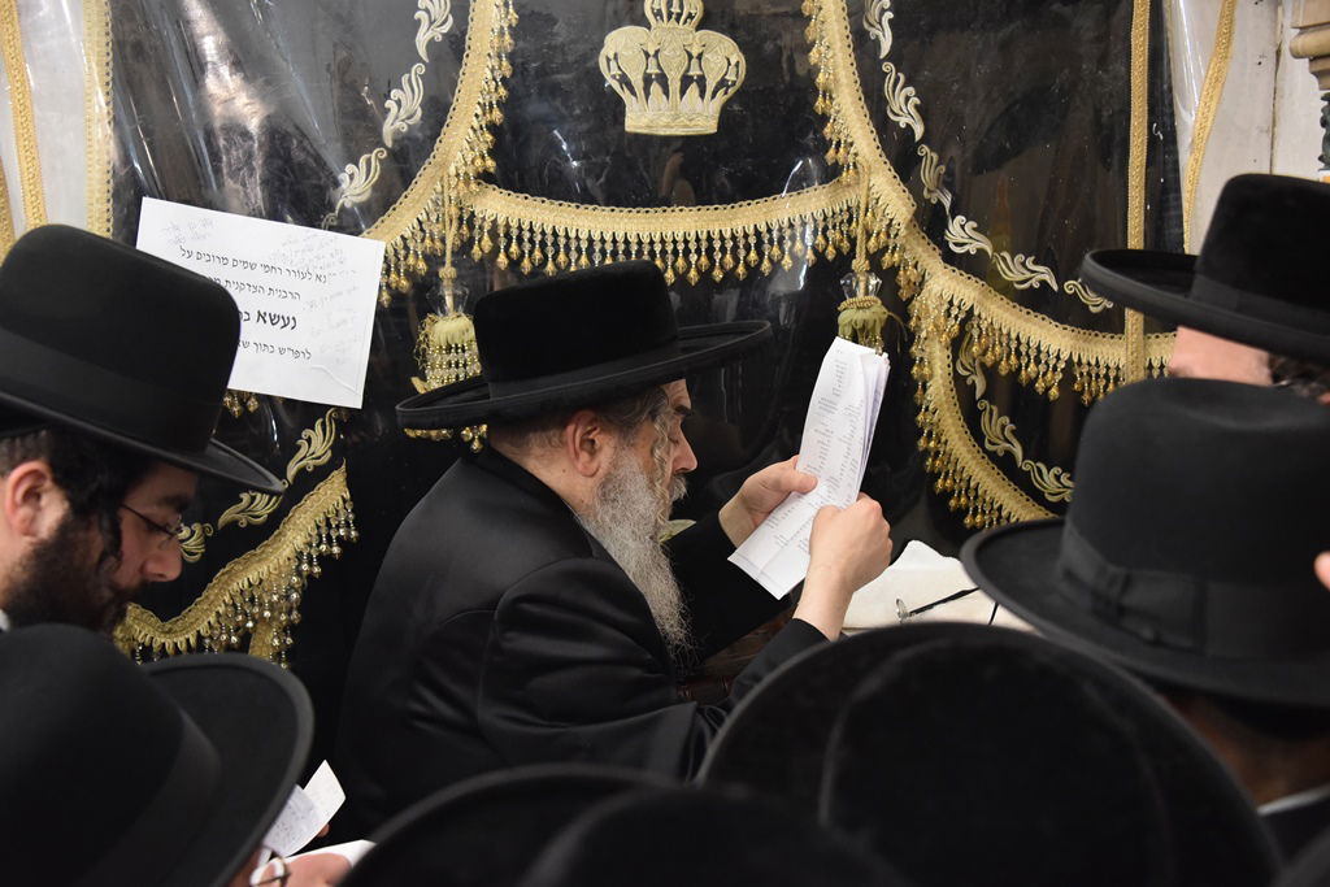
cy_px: 444
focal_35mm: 56
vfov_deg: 24.2
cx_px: 665
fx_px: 2069
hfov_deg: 35.6
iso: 5000
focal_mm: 56
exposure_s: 1/100
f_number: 5.6
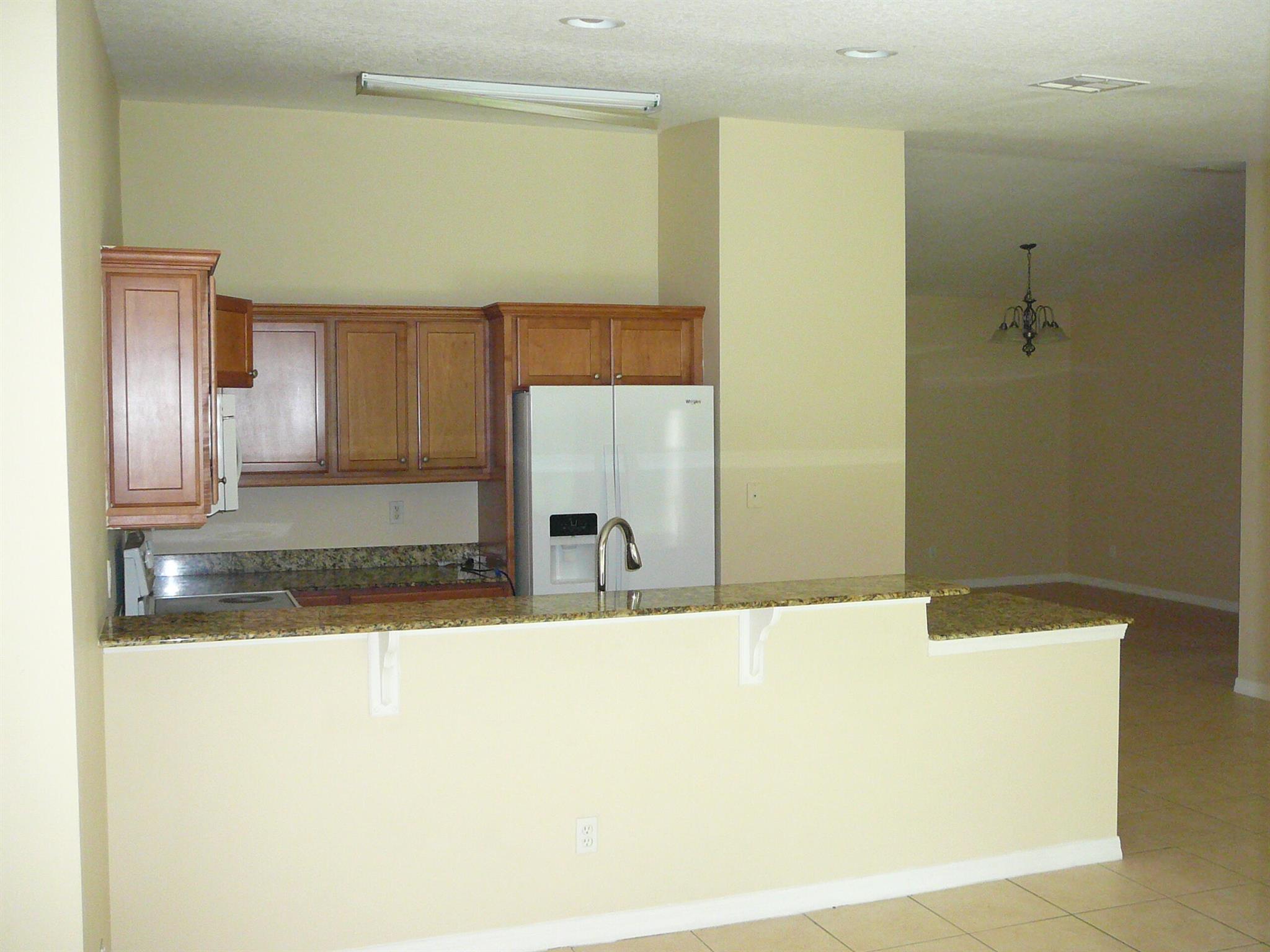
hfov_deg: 52.6
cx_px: 635
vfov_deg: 40.7
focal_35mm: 35
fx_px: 1284
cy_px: 476
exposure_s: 1/30
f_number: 2.8
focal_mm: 5.2
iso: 320
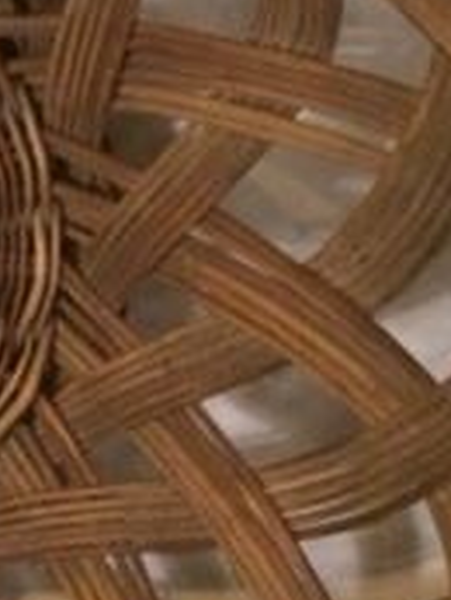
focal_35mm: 107
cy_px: 375
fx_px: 1856
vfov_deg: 18.3
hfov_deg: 13.0
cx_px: -264
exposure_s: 1/17
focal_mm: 4.15
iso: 400
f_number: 2.2
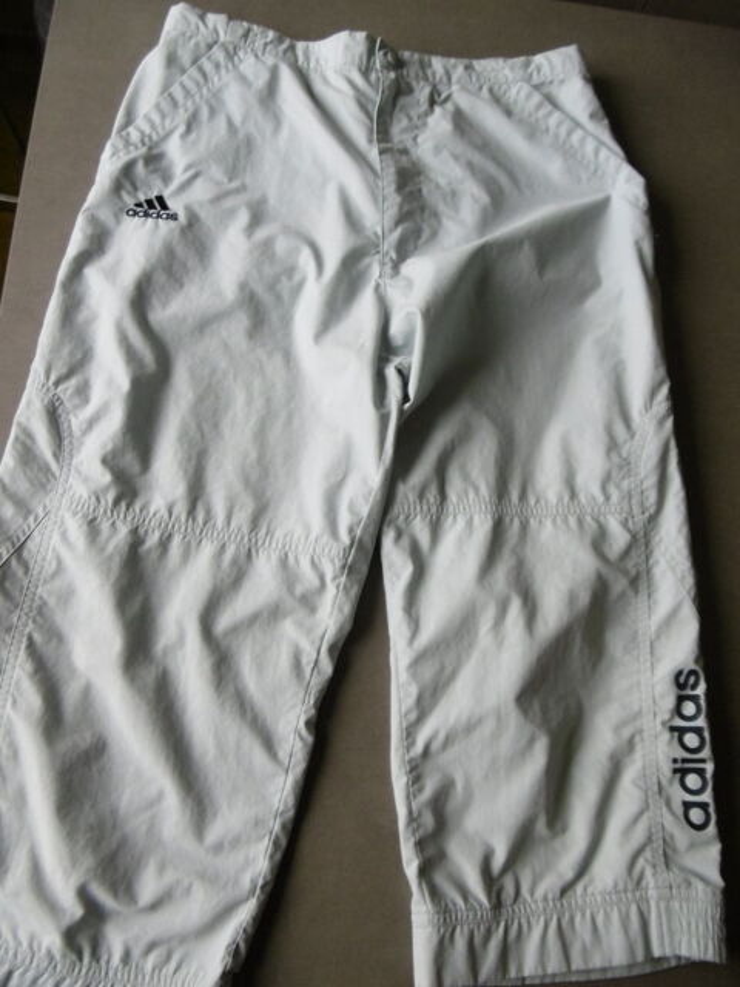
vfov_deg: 71.6
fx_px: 684
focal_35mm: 24
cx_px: 370
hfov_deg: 56.8
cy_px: 494
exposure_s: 1/60
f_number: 3.1
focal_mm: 4.3
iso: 160
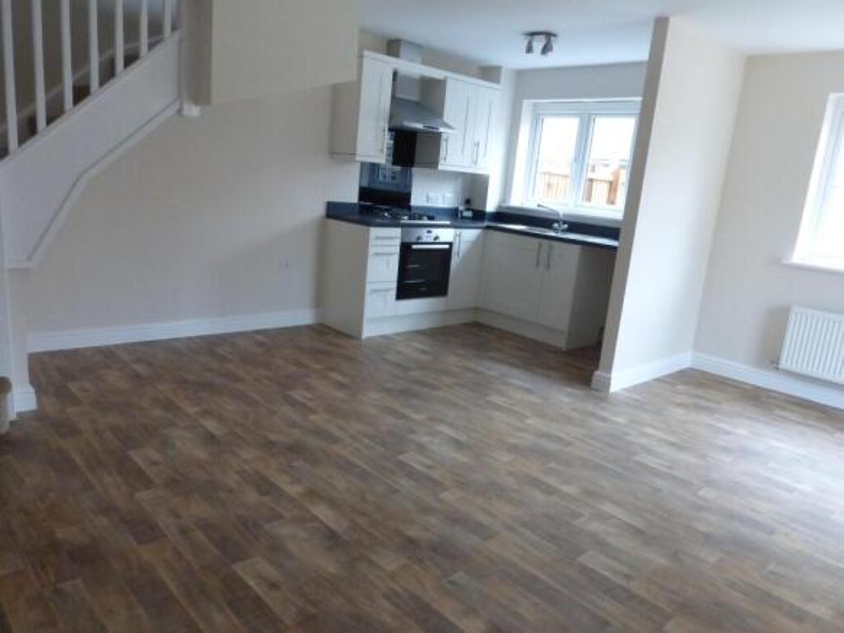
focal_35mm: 25
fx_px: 609
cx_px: 422
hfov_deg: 69.4
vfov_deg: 54.9
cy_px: 316
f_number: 3.3
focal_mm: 4.3
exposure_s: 1/80
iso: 800
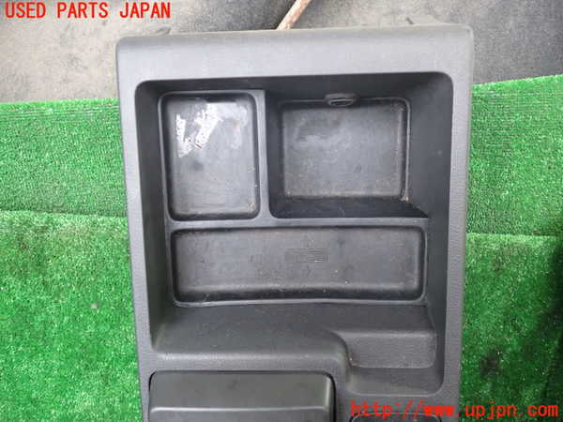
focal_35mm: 30
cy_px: 211
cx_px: 282
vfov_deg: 46.8
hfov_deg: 60.0
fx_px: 488
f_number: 2.3
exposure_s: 1/30
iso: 500
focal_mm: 5.4
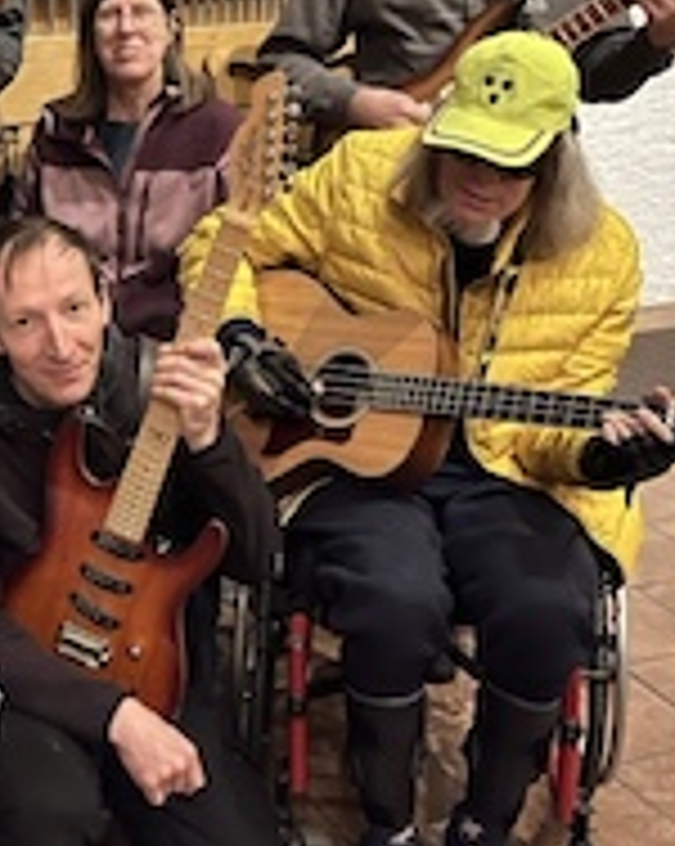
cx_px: 50
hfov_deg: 26.9
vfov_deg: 34.5
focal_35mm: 54
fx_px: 1351
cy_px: 284
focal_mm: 5.1
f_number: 1.6
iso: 1000
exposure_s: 1/17
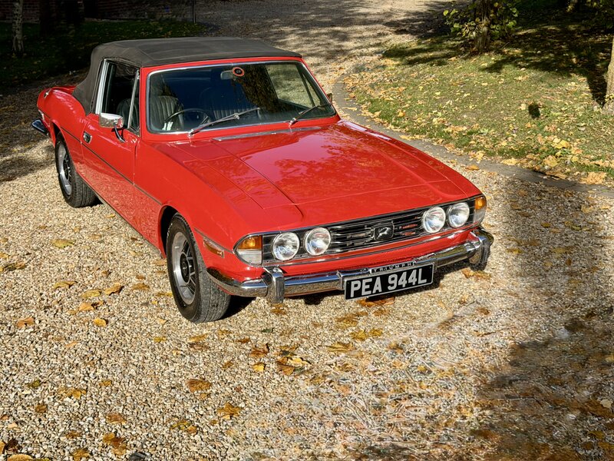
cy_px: 230
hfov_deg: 39.7
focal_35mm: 48
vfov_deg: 30.3
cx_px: 307
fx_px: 851
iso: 64
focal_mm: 6.76
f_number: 1.78
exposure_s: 1/3226
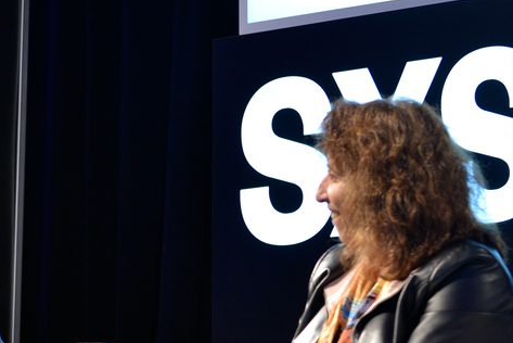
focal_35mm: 213
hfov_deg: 9.6
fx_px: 3037
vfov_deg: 6.4
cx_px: -51
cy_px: 294
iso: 800
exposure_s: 1/160
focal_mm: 70
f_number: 4
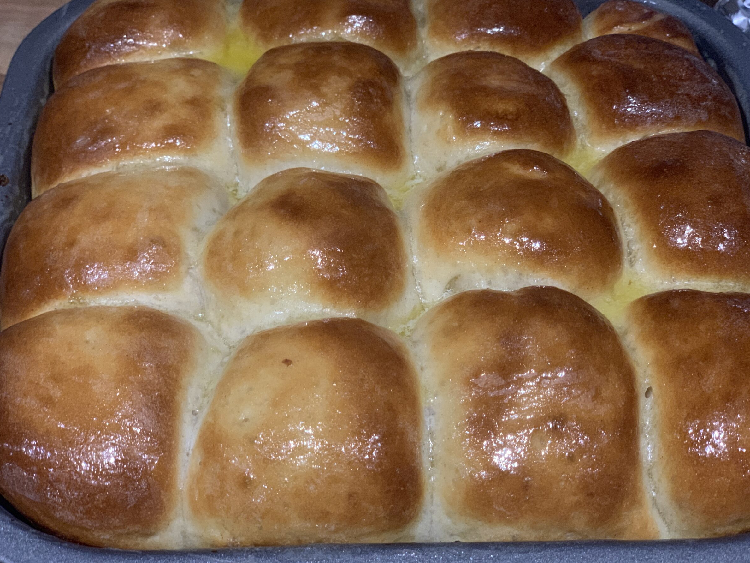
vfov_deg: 26.1
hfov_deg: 34.3
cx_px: 392
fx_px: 1213
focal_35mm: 56
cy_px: 293
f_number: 2.4
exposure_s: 1/50
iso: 200
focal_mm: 6
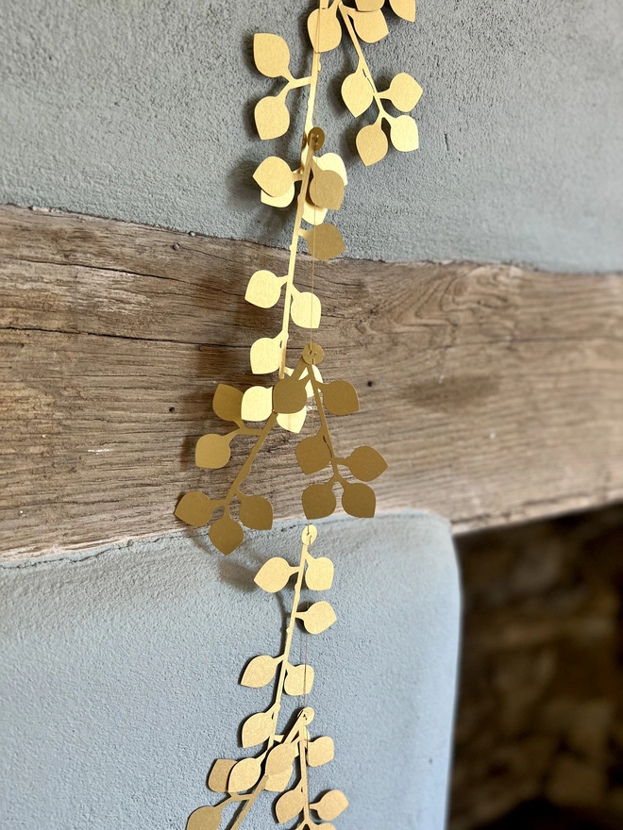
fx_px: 624
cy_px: 415
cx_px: 312
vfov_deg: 67.3
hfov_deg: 53.1
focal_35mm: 26
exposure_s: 1/50
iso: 80
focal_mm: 5.7
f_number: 1.5
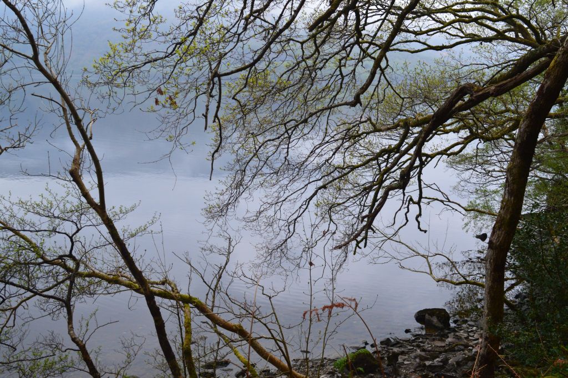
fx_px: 568
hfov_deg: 53.2
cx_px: 284
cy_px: 189
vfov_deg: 36.8
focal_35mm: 36
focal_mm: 24
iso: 800
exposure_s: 1/60
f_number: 8
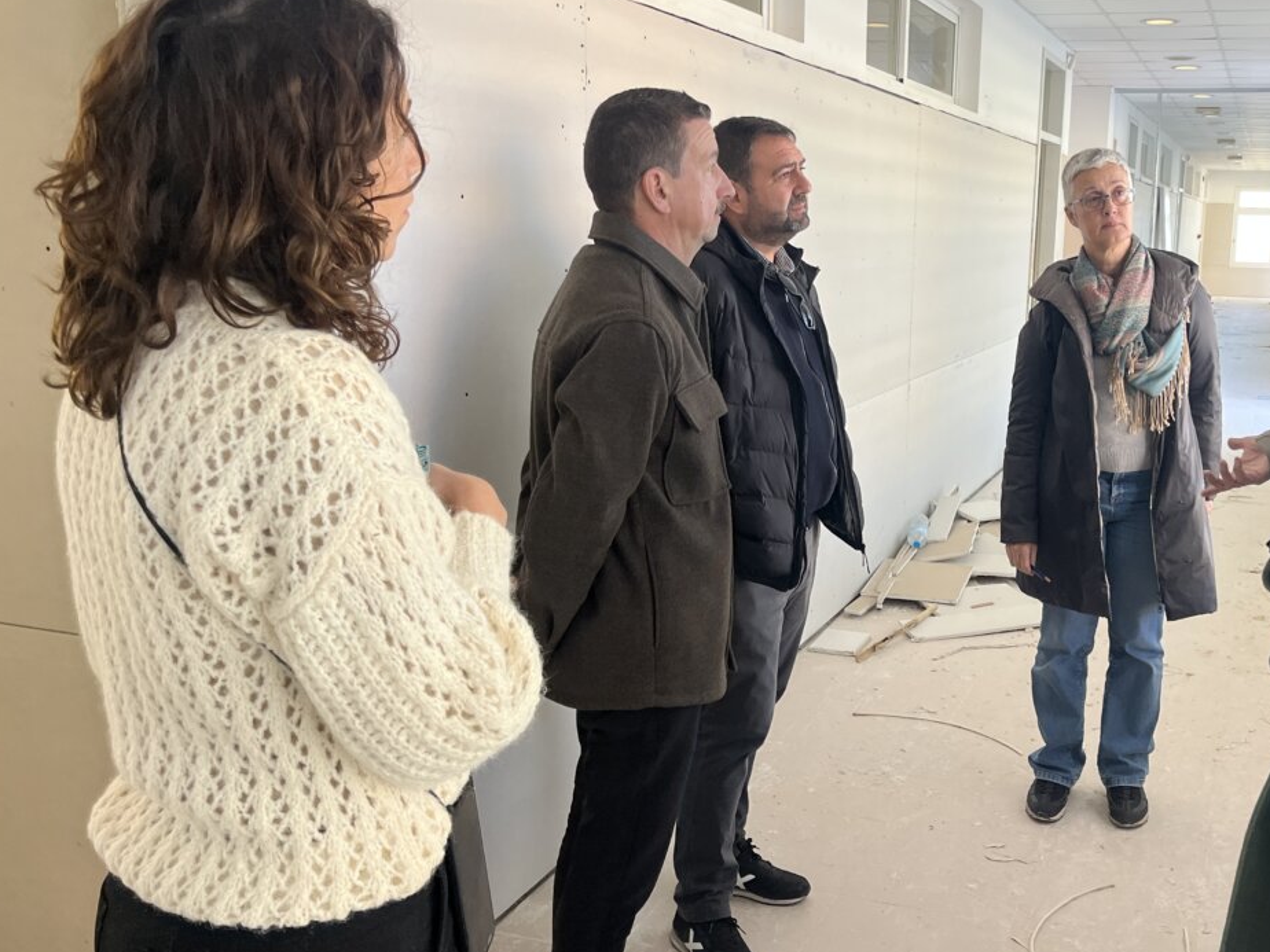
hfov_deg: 50.3
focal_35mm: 36
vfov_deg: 39.7
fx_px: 1321
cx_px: 862
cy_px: 467
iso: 100
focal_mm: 5.1
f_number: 1.6
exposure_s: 1/122
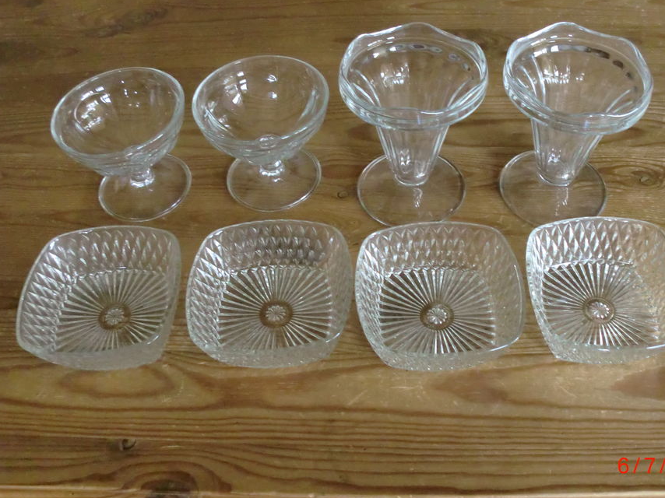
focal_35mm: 41
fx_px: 787
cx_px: 383
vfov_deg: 35.1
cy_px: 233
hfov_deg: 45.6
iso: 640
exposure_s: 1/60
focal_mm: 6.3
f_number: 3.1
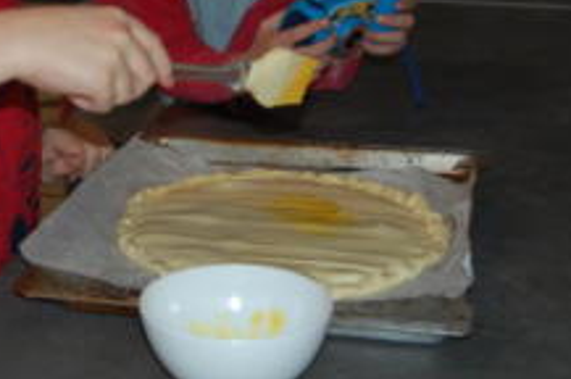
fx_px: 1425
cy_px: 83
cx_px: 111
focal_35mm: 90
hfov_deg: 22.3
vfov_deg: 15.1
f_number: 4.2
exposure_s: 1/60
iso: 400
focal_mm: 26
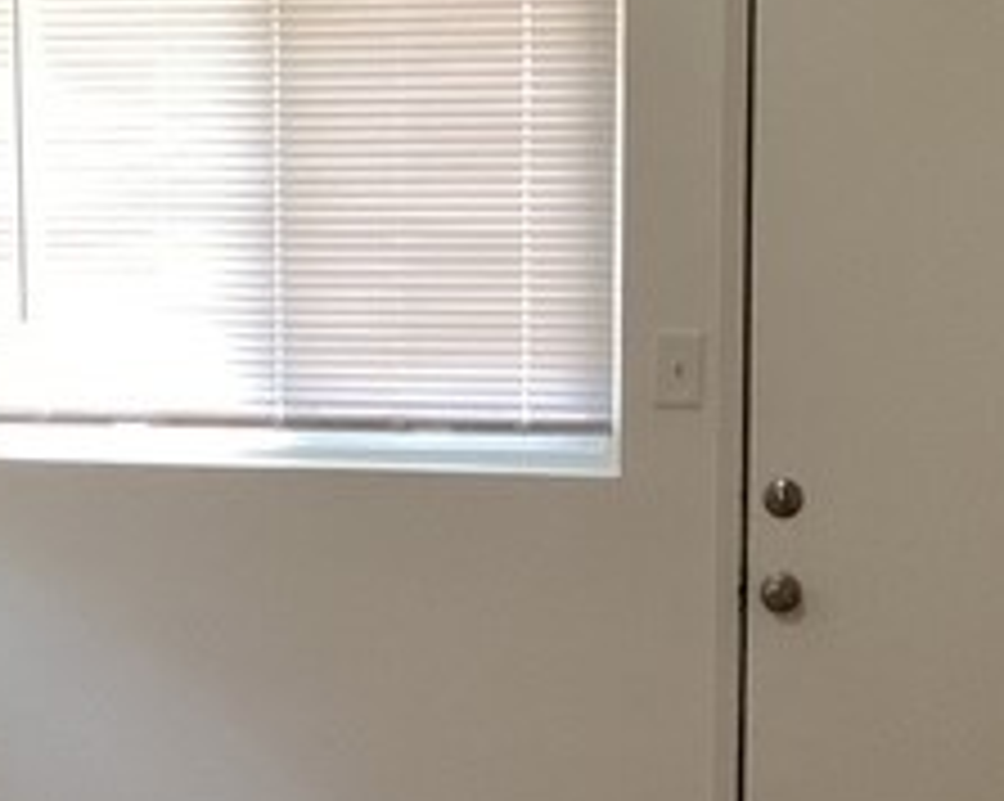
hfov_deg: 22.0
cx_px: 513
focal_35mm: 87
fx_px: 2583
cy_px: 576
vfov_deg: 17.6
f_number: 2.4
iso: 160
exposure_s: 1/60
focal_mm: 3.3
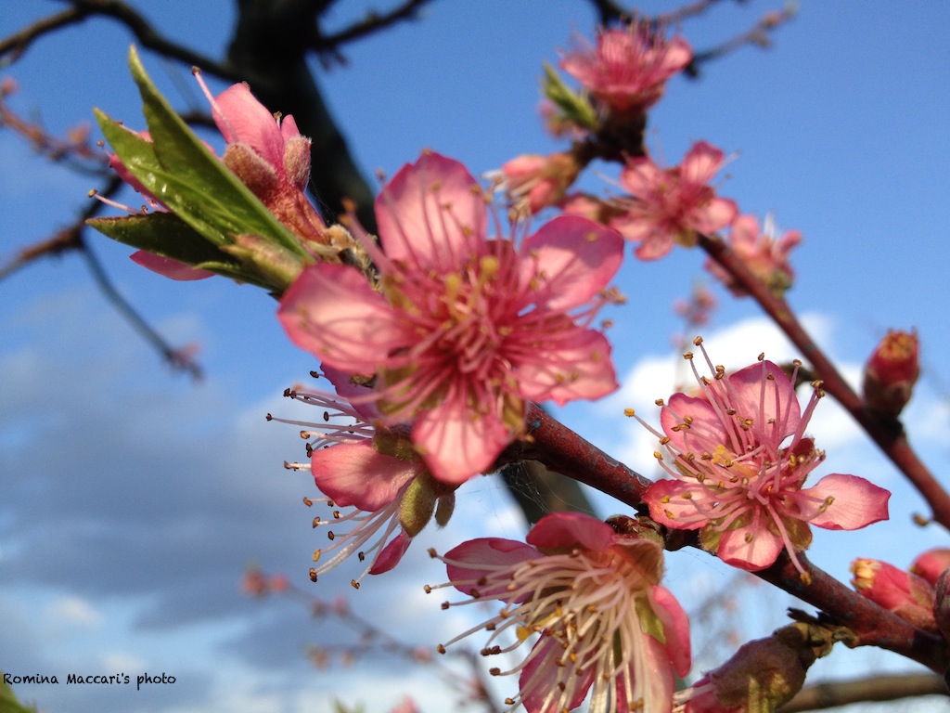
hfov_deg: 52.6
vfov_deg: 40.7
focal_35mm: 35
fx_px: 961
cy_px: 356
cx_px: 475
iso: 64
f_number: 2.4
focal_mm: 4.28
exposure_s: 1/593
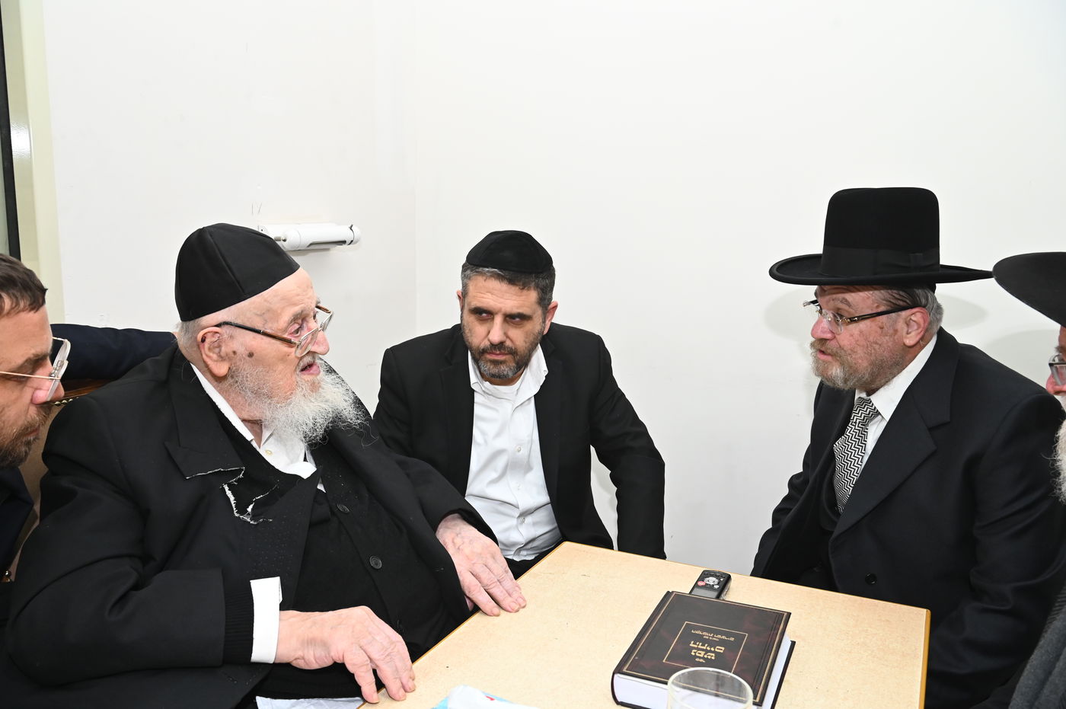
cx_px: 533
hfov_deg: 62.0
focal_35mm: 30
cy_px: 354
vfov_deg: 43.5
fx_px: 888
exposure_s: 1/80
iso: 2500
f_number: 8
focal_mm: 30
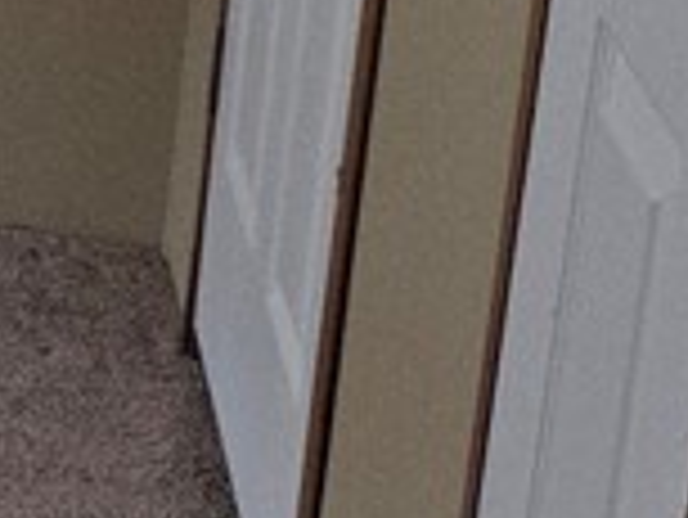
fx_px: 3063
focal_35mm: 154
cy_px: -504
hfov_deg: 9.4
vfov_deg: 9.1
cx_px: -1524
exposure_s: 1/180
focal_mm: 5.4
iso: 200
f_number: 1.8
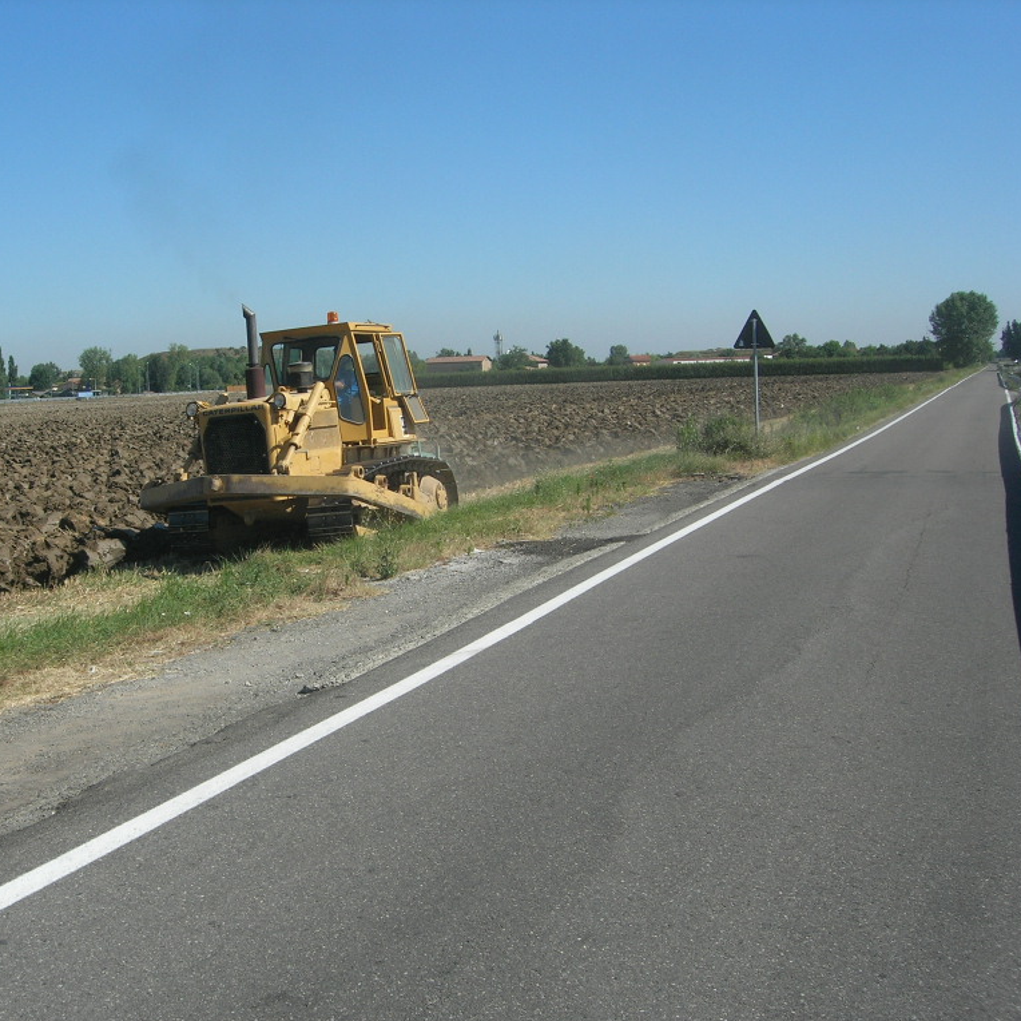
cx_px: 351
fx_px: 1502
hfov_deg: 37.2
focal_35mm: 45
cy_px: 510
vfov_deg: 37.6
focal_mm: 7.8
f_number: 4.8
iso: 64
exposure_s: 1/630
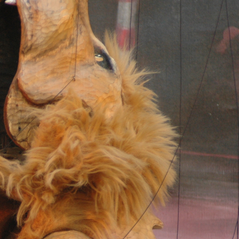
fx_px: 4741
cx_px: 12
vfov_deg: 2.9
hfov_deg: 2.9
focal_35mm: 607
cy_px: 179
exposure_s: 1/320
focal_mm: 170
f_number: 4.5
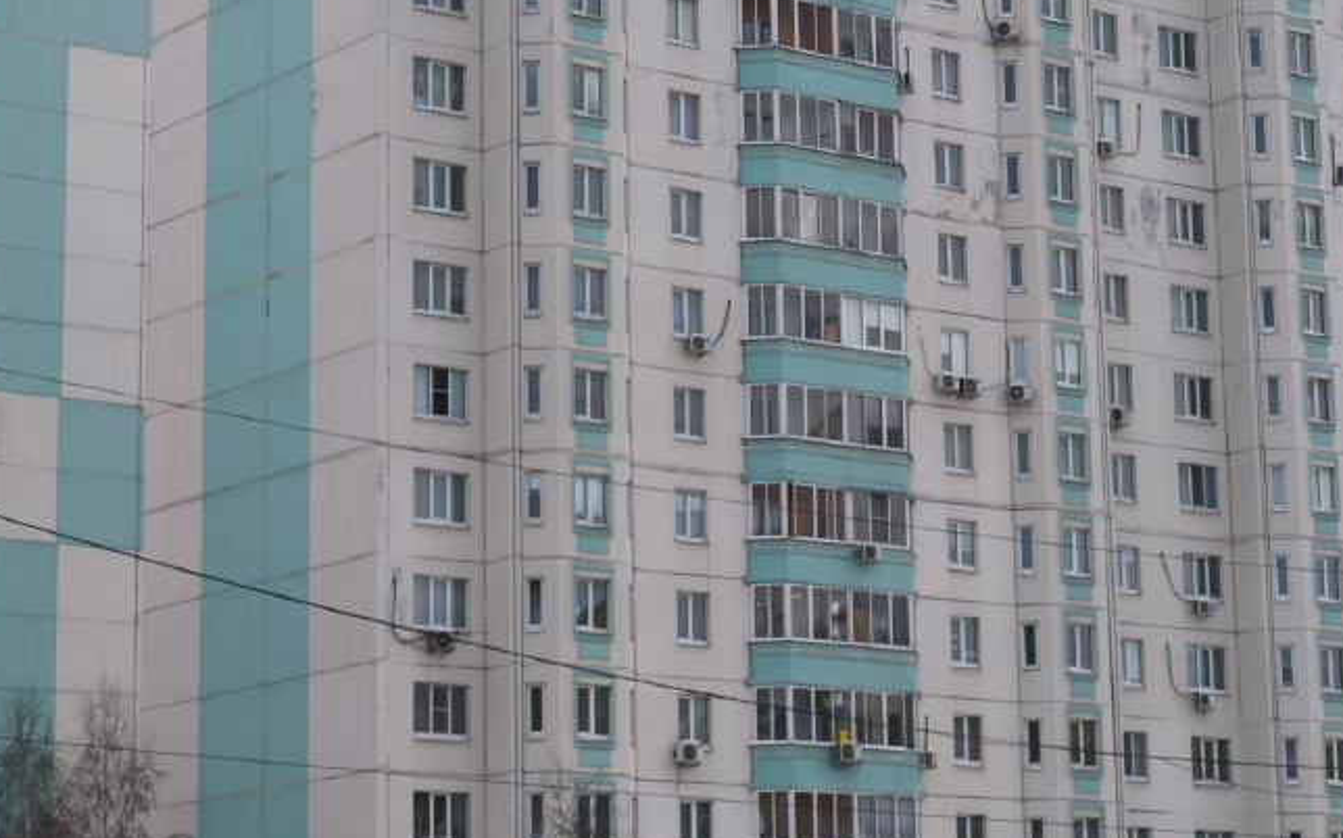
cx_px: 694
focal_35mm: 107
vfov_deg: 12.2
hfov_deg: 19.5
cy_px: 316
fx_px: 3915
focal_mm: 7.1
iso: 50
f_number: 1.9
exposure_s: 1/225
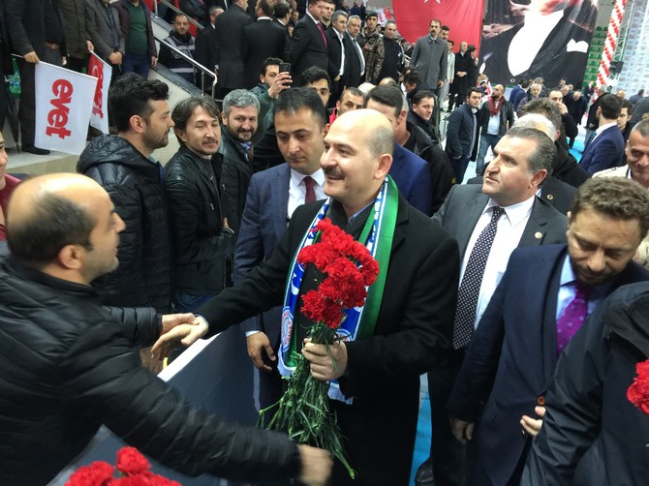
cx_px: 324
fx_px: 544
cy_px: 243
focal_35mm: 29
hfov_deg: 61.7
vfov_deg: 48.2
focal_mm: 4.15
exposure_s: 1/17
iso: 64
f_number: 2.2
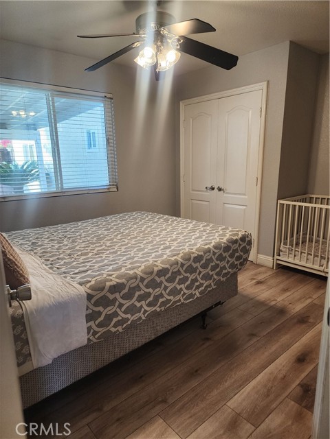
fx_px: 292
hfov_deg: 58.9
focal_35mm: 23
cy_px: 220
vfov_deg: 73.9
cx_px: 165
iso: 160
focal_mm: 6.4
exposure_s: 1/120
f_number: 1.8
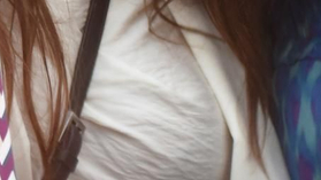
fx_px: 3575
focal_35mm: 420
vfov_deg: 2.9
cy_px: -257
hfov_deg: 5.1
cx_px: -99
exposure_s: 1/100
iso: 1400
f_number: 2.8
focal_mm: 70
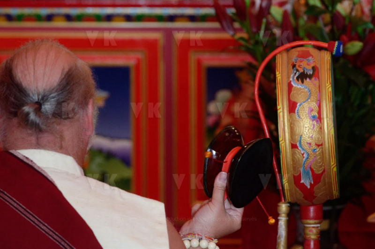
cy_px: 124
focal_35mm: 300
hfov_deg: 6.9
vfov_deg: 4.6
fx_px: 3119
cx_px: 188
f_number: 5.6
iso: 2000
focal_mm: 200
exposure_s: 1/200
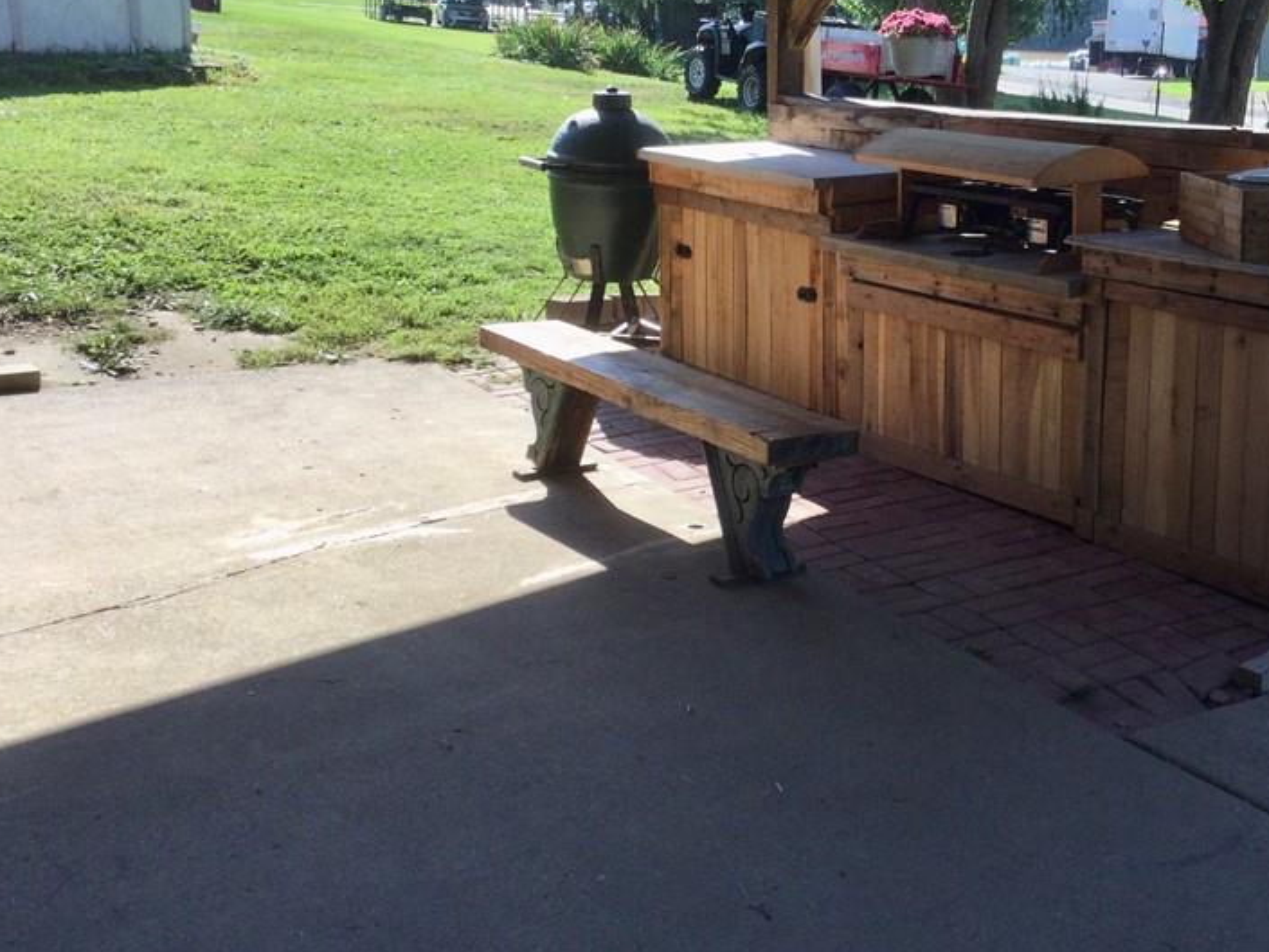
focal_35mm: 45
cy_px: 322
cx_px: 893
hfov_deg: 41.3
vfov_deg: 31.9
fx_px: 1650
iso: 25
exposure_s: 1/532
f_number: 2.4
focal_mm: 3.3
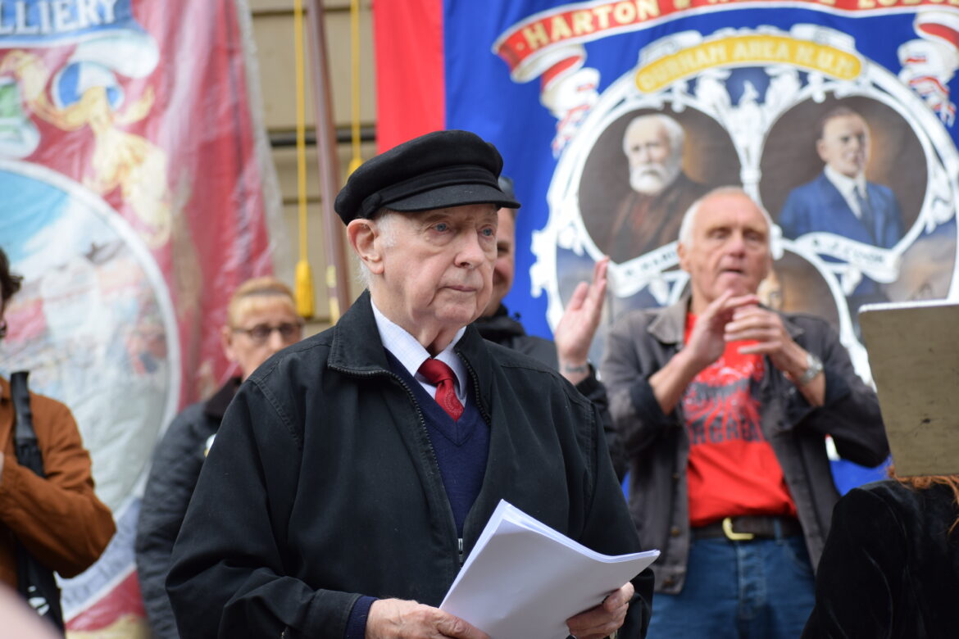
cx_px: 480
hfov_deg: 13.7
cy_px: 320
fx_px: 3996
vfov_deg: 9.1
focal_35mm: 150
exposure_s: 1/400
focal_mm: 100
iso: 200
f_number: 5
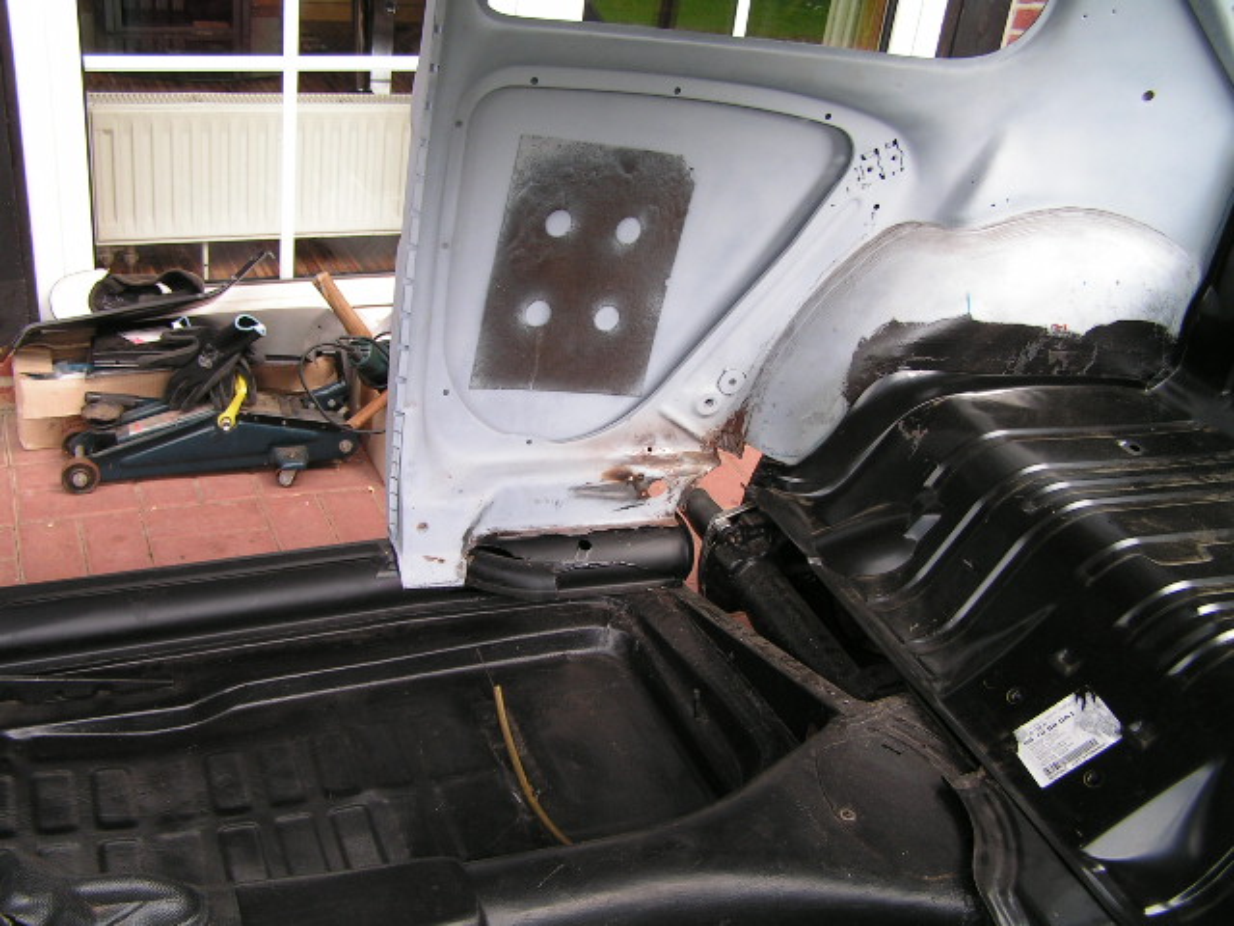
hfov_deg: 49.0
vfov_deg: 37.7
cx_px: 617
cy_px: 463
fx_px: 1355
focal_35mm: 38
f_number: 3.2
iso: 50
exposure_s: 1/50
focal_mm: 6.3
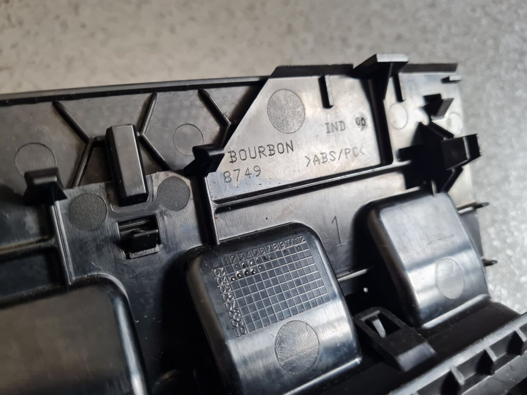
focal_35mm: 26
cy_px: 198
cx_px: 264
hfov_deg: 67.3
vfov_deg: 53.1
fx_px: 396
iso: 100
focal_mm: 5.4
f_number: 1.8
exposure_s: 1/100
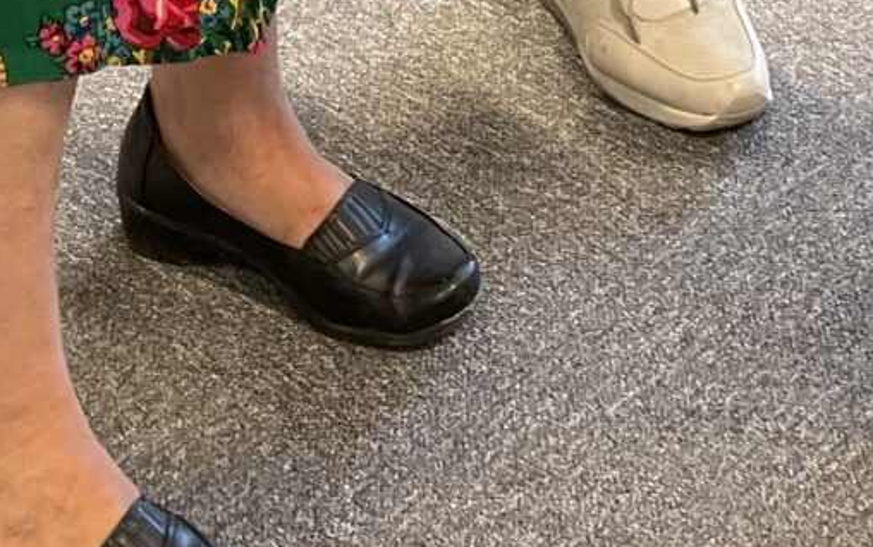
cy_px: -1085
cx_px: 380
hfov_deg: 18.8
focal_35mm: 111
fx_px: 2642
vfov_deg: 9.4
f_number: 1.6
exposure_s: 1/50
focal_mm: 4.2
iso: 100
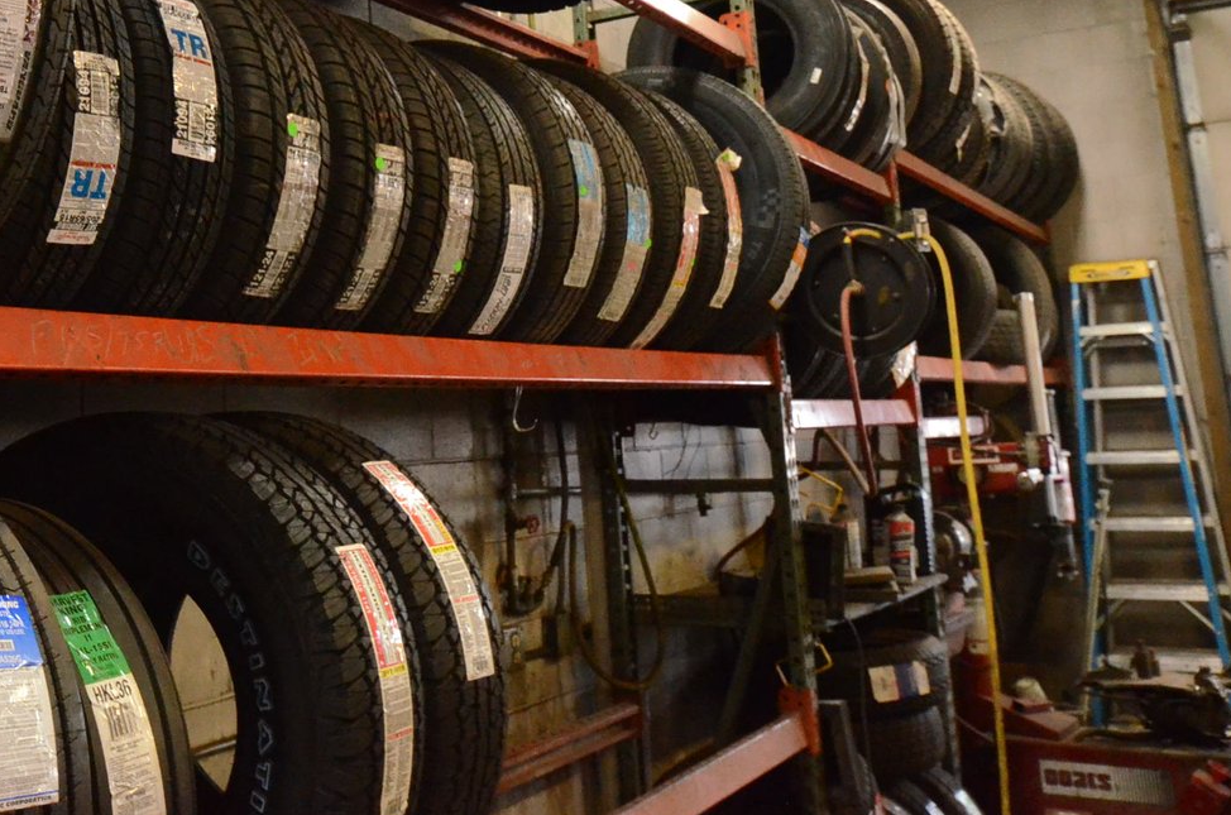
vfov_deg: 28.8
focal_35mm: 45
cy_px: 107
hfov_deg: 42.5
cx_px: 310
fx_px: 1531
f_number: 6.3
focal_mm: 17
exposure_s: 1/125
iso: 5000
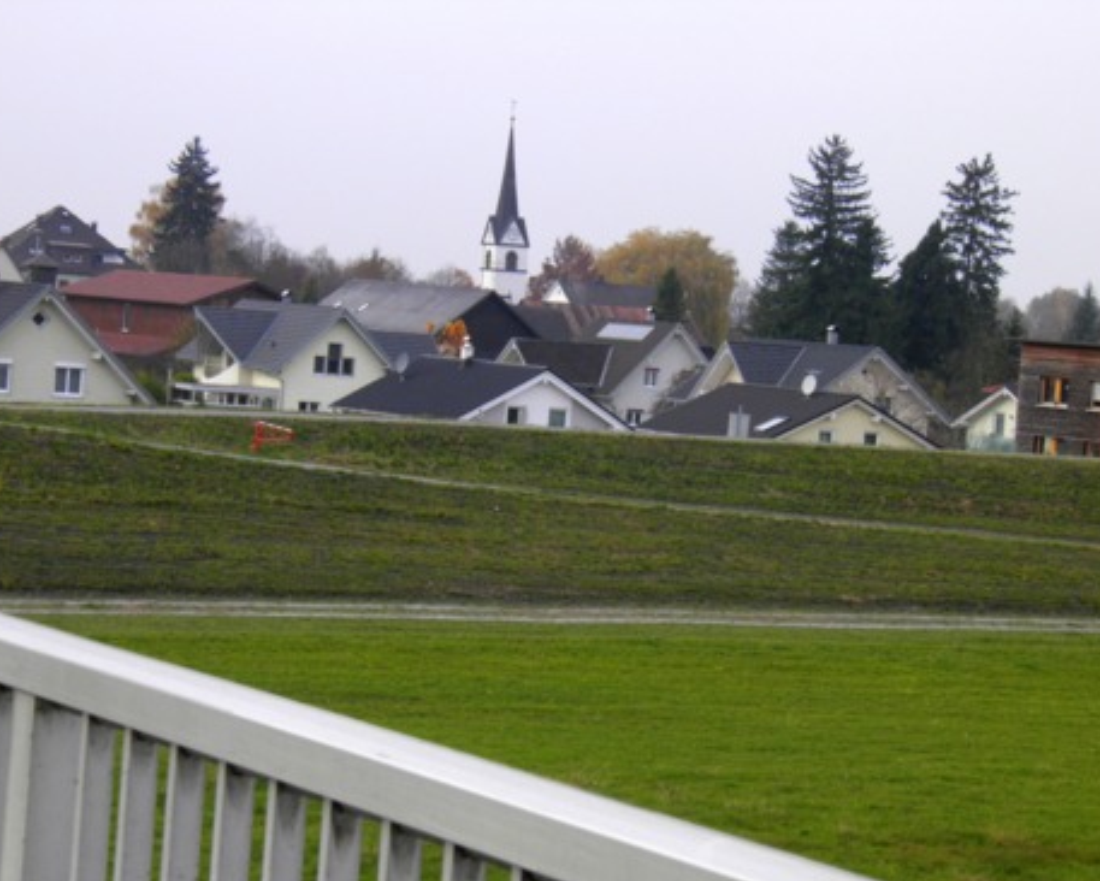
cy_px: 442
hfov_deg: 18.3
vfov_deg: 14.7
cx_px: 556
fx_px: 3420
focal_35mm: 105
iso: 100
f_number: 5.6
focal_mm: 17.1
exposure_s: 1/160
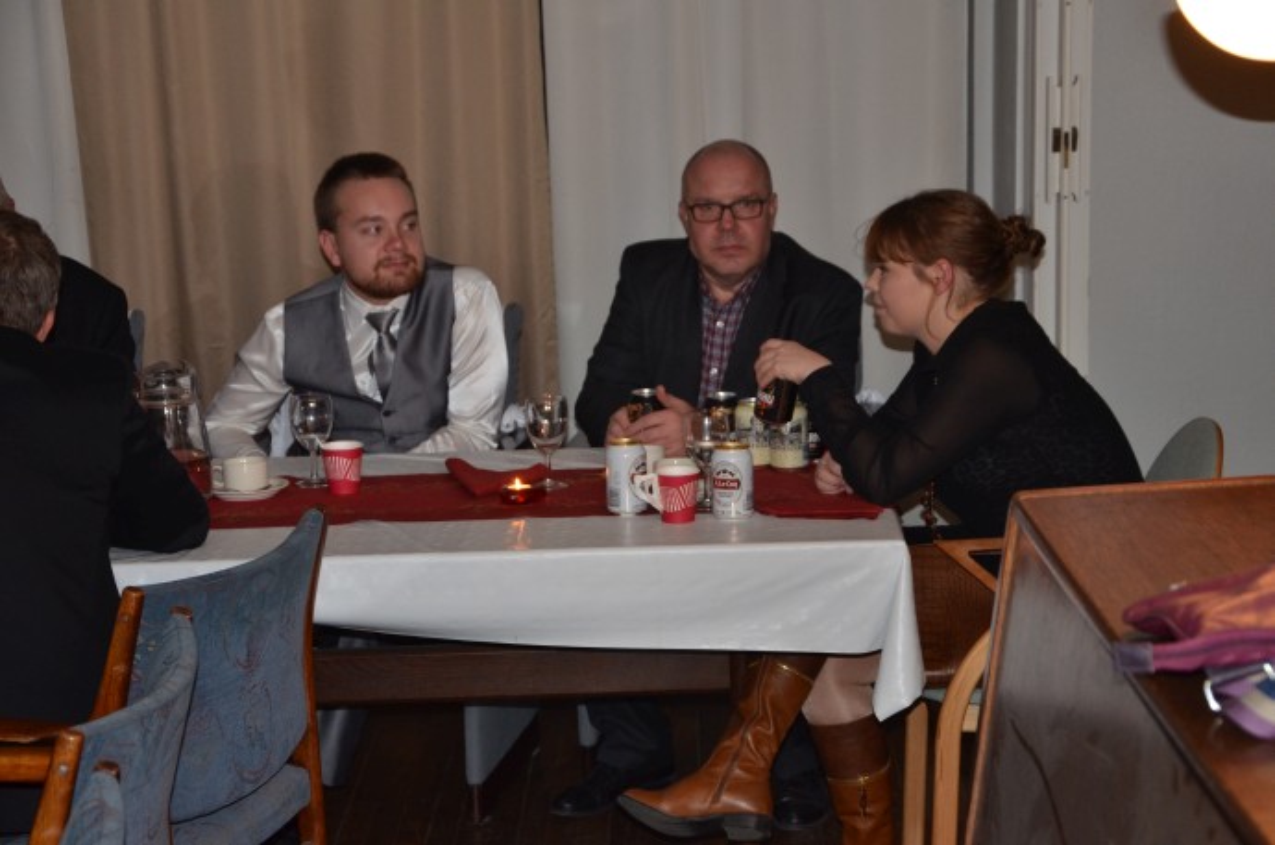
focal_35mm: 78
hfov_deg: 26.0
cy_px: 422
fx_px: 2757
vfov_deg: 17.4
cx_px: 638
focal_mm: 52
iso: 800
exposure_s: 1/60
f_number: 5
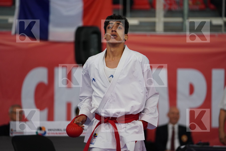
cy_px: 76
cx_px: 113
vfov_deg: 7.4
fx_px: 1168
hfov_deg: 11.1
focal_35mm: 186
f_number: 2.8
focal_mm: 186
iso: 1250
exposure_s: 1/1000
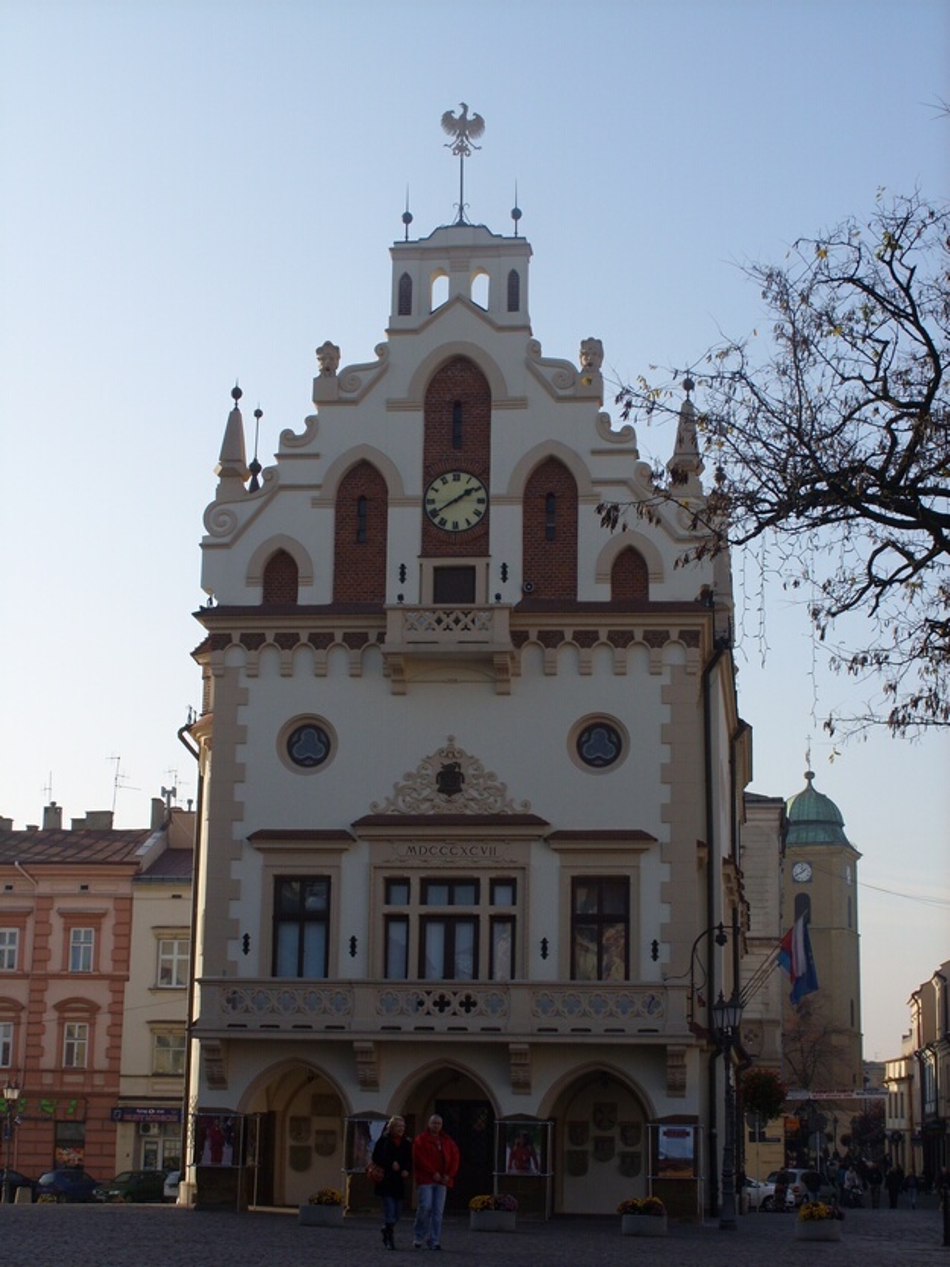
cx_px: 475
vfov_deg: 30.7
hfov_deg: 23.3
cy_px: 634
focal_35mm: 63
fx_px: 2305
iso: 50
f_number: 6.3
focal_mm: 12.95
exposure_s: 1/284
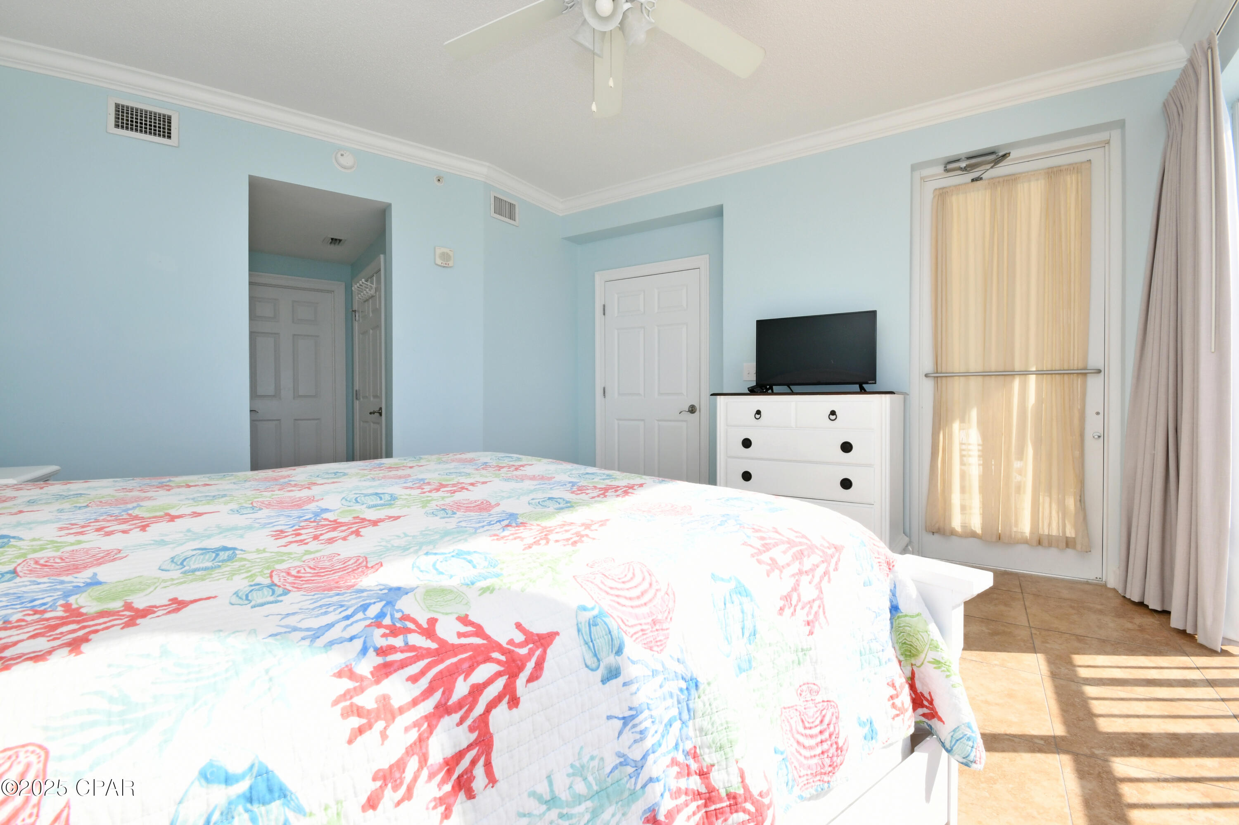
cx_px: 620
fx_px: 516
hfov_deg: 100.4
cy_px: 412
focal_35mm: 15
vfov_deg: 77.3
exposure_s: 1/60
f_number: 16
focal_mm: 10
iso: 400
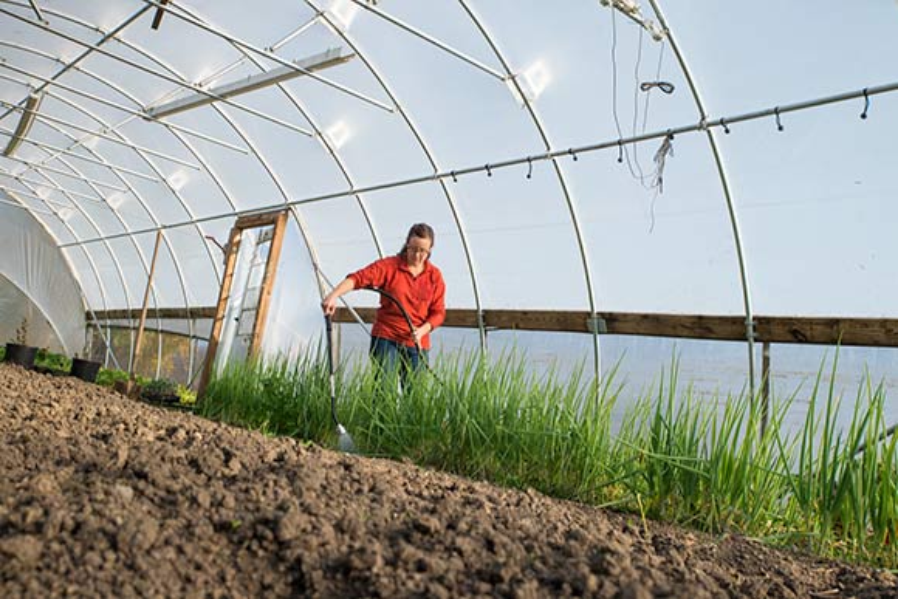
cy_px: 300
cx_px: 449
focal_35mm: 35
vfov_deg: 37.9
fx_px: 873
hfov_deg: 54.4
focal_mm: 35
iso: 250
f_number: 13
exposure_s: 1/350
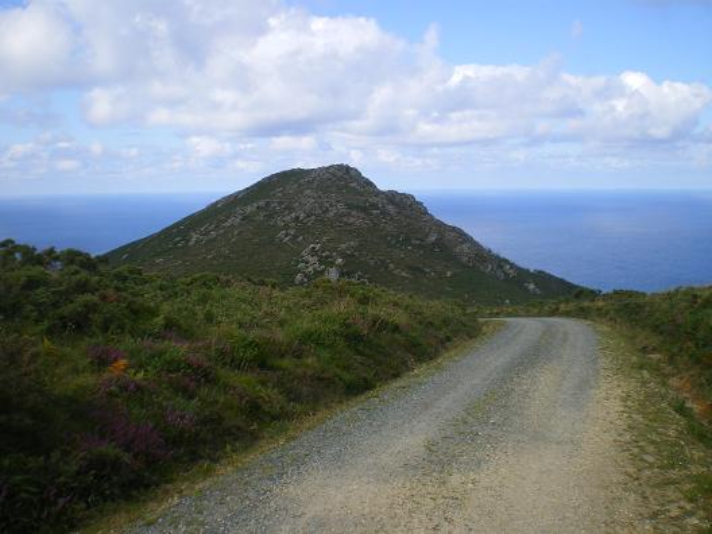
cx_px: 356
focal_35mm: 38
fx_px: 782
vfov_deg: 37.7
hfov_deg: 49.0
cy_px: 267
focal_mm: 6.3
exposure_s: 1/320
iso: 64
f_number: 4.6
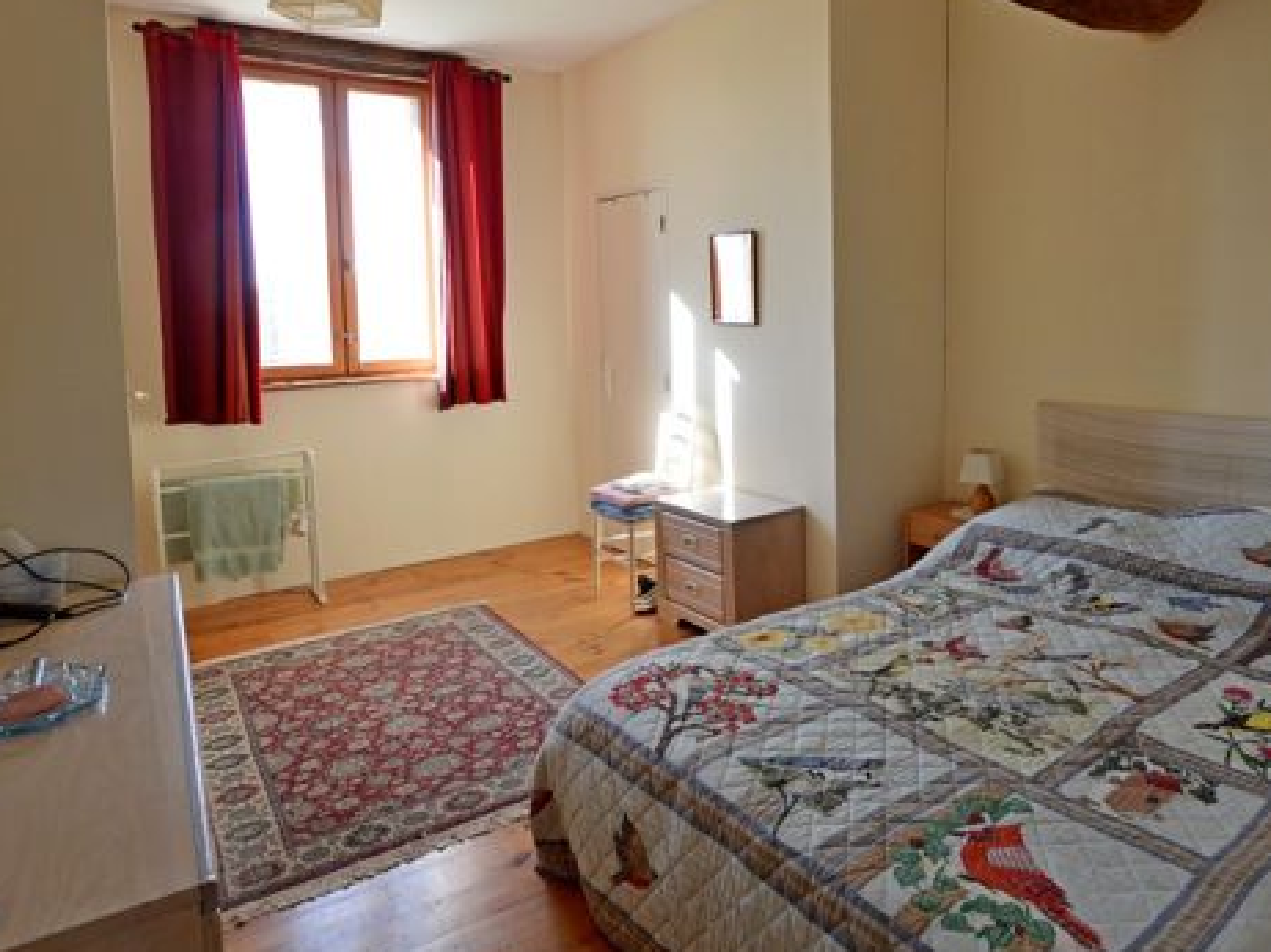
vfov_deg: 60.2
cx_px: 829
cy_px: 352
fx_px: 807
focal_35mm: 22
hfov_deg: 74.4
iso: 400
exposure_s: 1/80
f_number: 4.5
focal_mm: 10
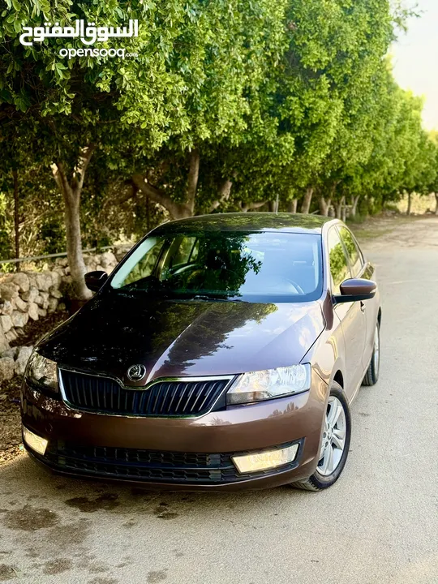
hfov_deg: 30.3
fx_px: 810
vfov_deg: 39.7
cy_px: 292
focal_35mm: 48
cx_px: 219
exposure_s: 1/418
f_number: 1.78
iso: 100
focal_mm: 6.76
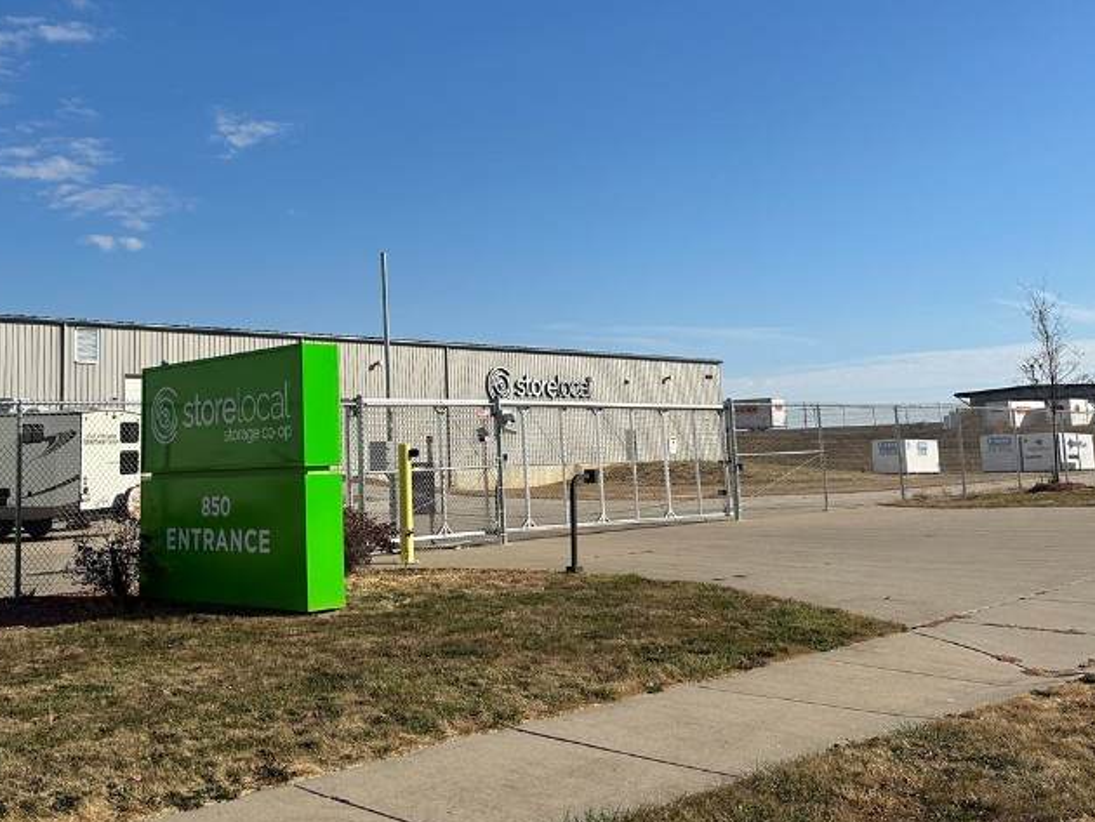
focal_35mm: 39
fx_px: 1234
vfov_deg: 36.6
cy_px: 304
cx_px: 391
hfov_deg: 47.3
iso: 80
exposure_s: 1/7042
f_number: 1.78
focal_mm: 6.86
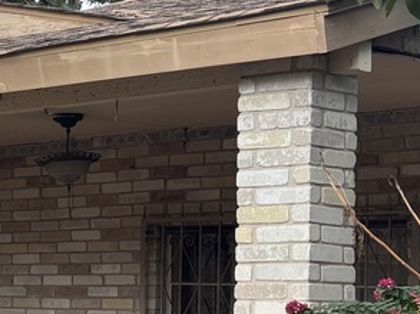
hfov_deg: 14.4
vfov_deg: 11.5
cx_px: -218
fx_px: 1551
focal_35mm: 128
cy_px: 255
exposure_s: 1/544
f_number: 1.6
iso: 50
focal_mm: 5.96
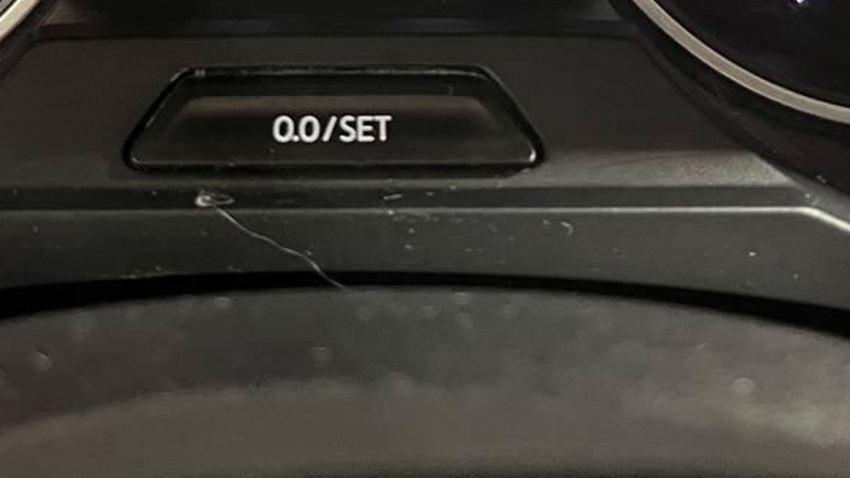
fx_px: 1578
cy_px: -306
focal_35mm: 70
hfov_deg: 30.1
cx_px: 366
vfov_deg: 15.5
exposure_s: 1/28
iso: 1000
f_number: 1.6
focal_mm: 5.1
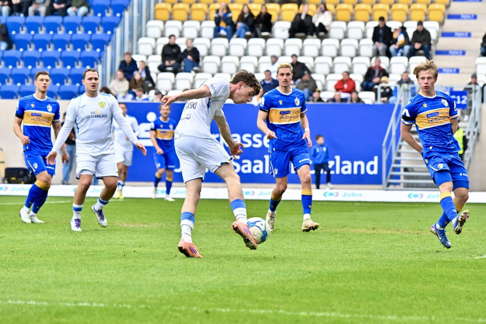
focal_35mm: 195
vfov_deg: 7.0
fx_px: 2632
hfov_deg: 10.5
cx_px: 243
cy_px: 162
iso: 2000
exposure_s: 1/1600
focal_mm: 195
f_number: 5.3
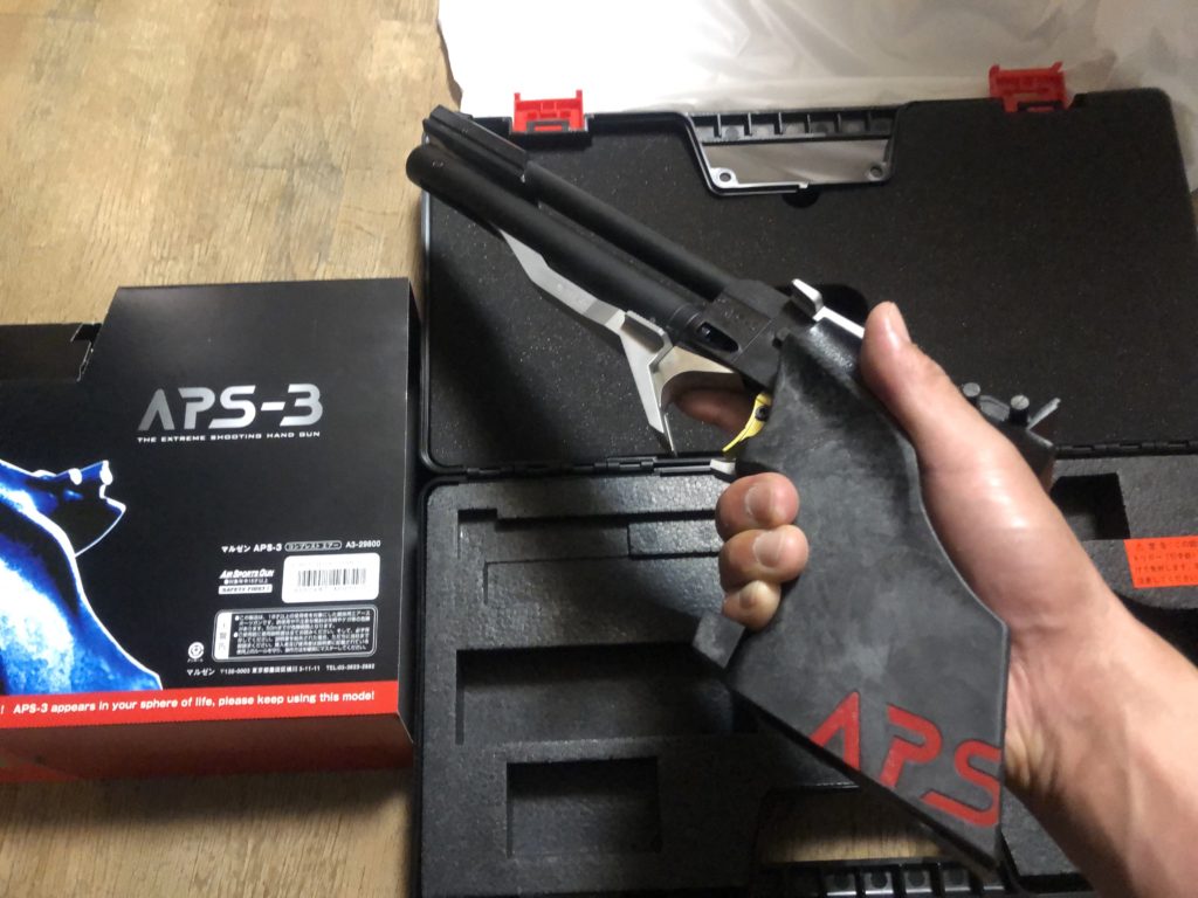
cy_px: 449
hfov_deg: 63.4
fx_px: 969
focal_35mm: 28
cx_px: 599
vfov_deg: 49.7
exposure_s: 1/25
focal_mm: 3.99
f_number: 1.8
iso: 640
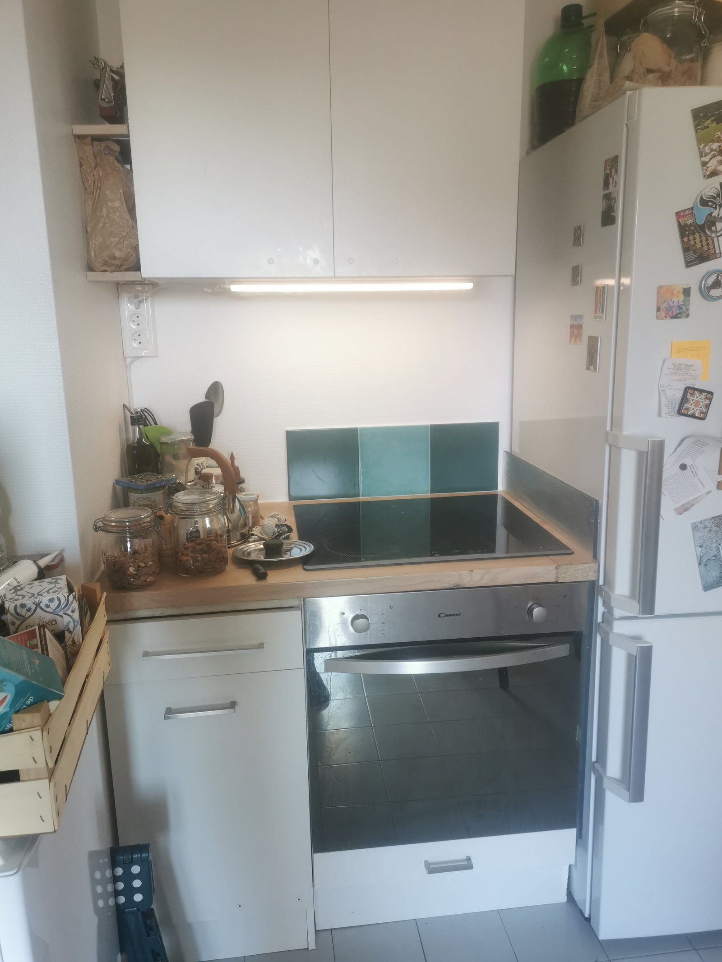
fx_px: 751
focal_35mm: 27
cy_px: 481
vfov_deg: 65.3
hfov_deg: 51.4
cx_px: 361
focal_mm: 5.58
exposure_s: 1/50
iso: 125
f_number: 1.8
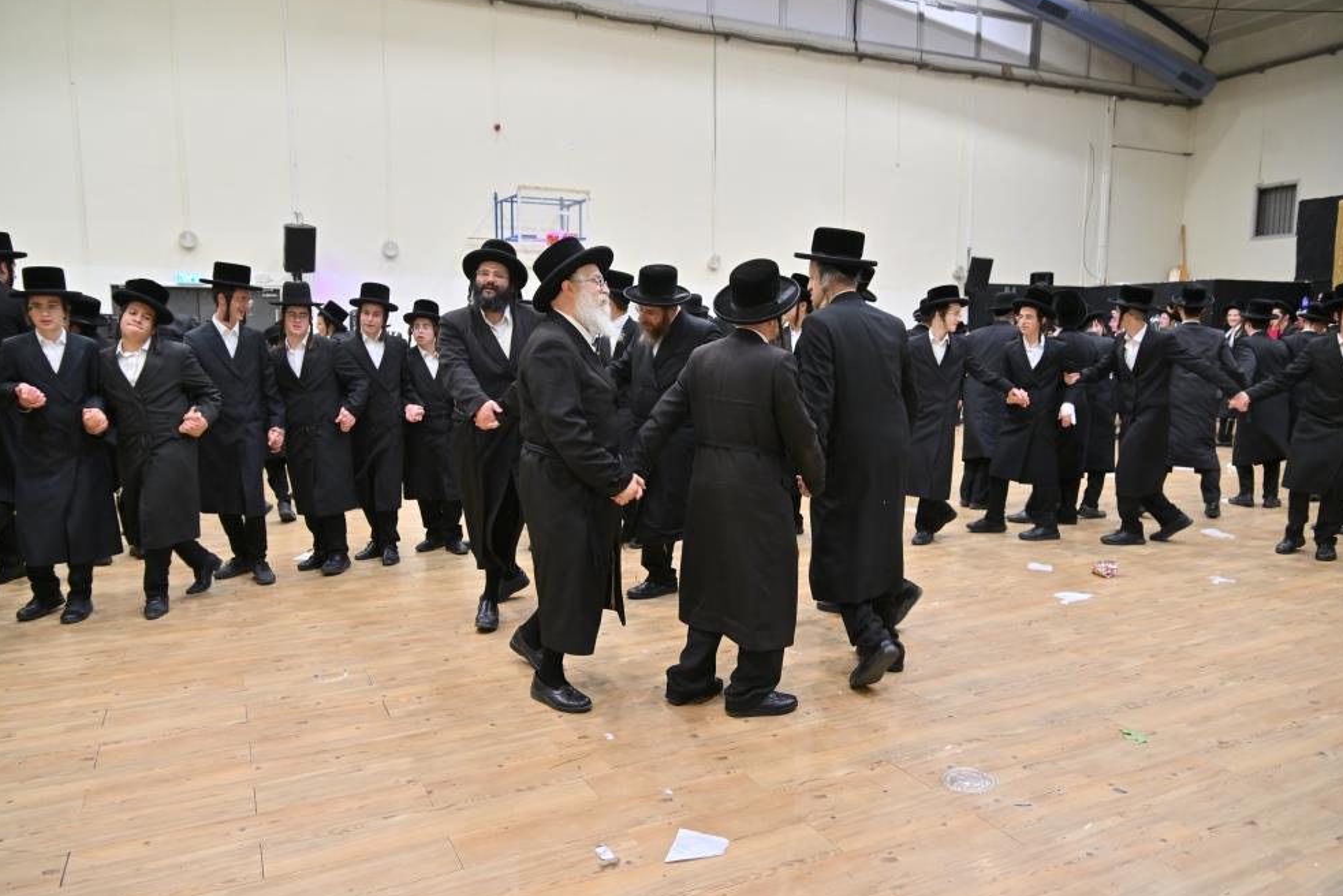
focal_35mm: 25
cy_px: 453
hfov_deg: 71.5
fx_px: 933
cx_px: 650
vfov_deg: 51.3
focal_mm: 24
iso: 640
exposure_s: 1/160
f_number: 4
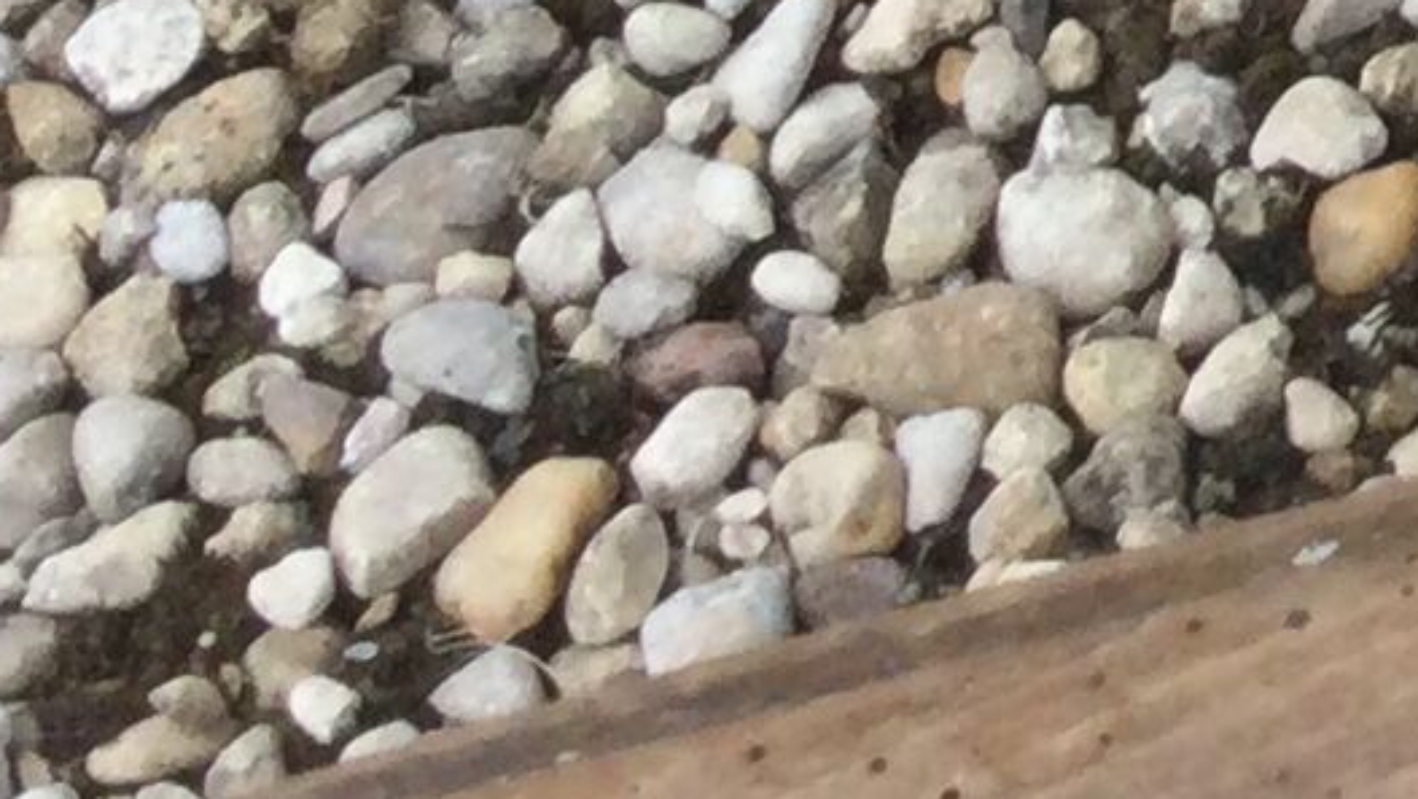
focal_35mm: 209
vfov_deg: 5.5
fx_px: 7862
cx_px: 3326
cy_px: -1412
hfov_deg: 9.3
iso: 25
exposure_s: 1/350
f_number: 2.4
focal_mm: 3.3
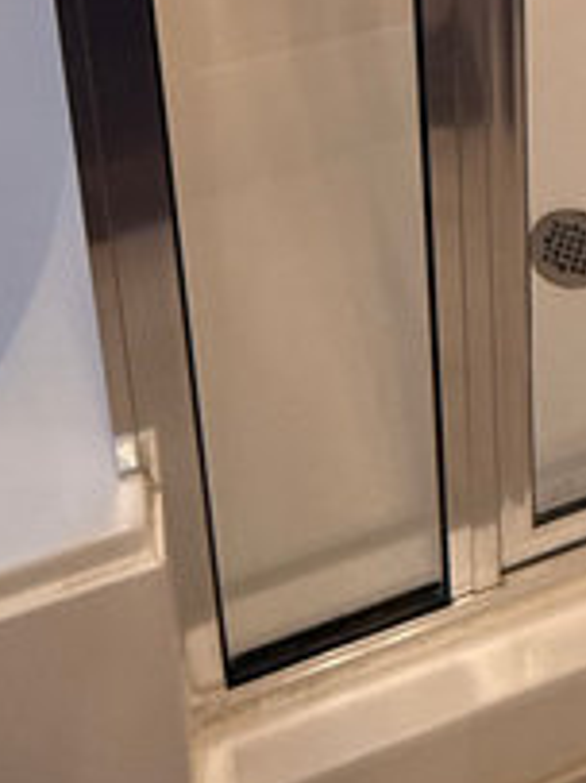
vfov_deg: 22.2
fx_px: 1198
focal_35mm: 53
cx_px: 432
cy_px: -617
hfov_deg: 27.2
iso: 320
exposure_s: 1/120
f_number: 2.2
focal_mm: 2.22
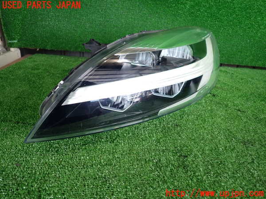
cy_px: 100
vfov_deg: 54.9
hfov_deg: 69.4
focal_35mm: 25
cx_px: 133
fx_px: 192
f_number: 2
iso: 200
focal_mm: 4.5
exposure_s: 1/60
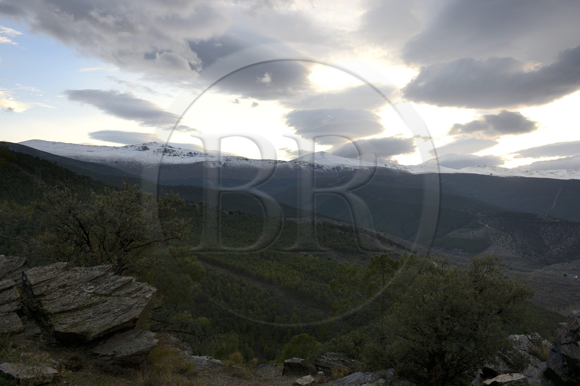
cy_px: 193
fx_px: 386
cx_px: 290
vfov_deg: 53.1
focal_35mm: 24
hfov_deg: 73.8
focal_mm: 24
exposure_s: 1/100
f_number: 6.3
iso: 400
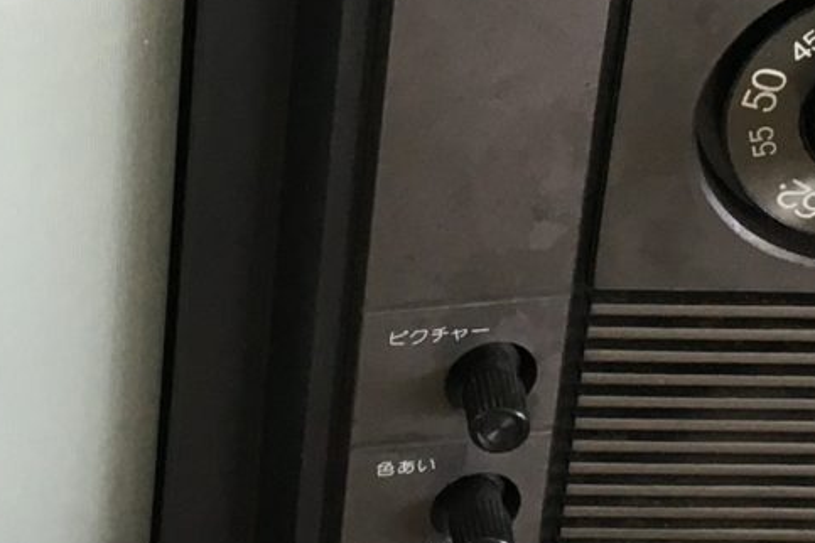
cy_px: -160
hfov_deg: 12.8
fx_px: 3622
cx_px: 138
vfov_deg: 8.5
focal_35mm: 160
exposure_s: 1/33
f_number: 2.2
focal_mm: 4.15
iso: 32
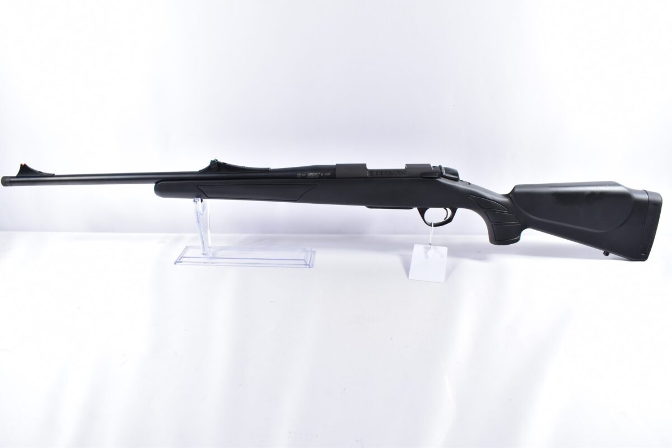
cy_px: 224
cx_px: 336
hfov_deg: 67.4
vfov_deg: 47.9
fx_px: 504
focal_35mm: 27
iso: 640
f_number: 5
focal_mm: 18
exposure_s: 1/80
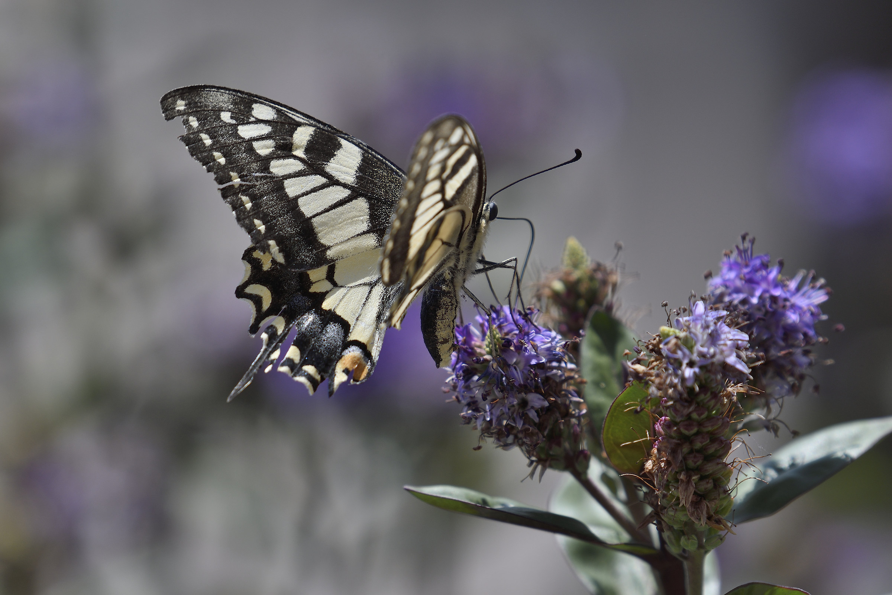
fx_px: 14866
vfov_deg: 2.3
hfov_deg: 3.4
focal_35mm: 600
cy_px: 298
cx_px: 446
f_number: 5.6
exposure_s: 1/800
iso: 125
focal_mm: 400
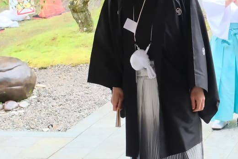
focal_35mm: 113
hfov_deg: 17.0
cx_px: 310
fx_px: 747
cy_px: 65
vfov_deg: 12.1
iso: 1600
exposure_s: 1/125
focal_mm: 27.4
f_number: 5
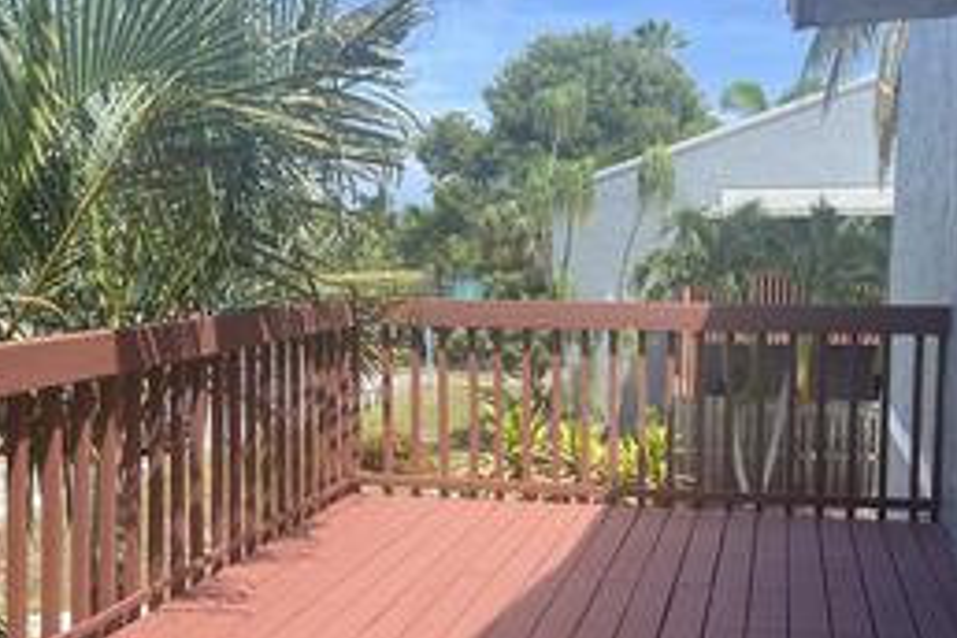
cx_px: 582
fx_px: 1116
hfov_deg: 46.1
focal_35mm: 42
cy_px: 427
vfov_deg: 31.6
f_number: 1.5
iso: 50
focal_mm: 5.7
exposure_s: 1/1531
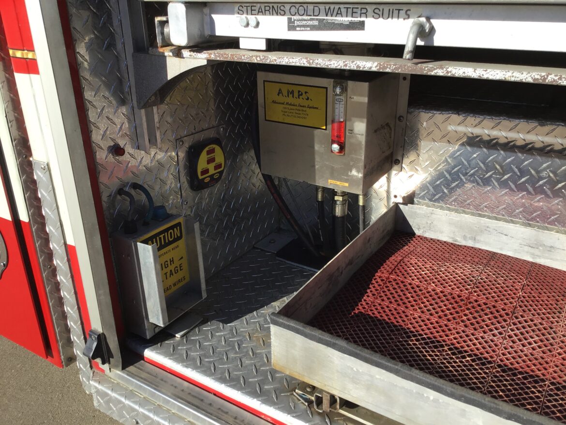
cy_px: 212
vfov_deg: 45.5
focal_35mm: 31
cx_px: 283
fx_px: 507
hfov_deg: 58.3
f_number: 2.4
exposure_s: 1/876
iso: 25
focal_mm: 3.3
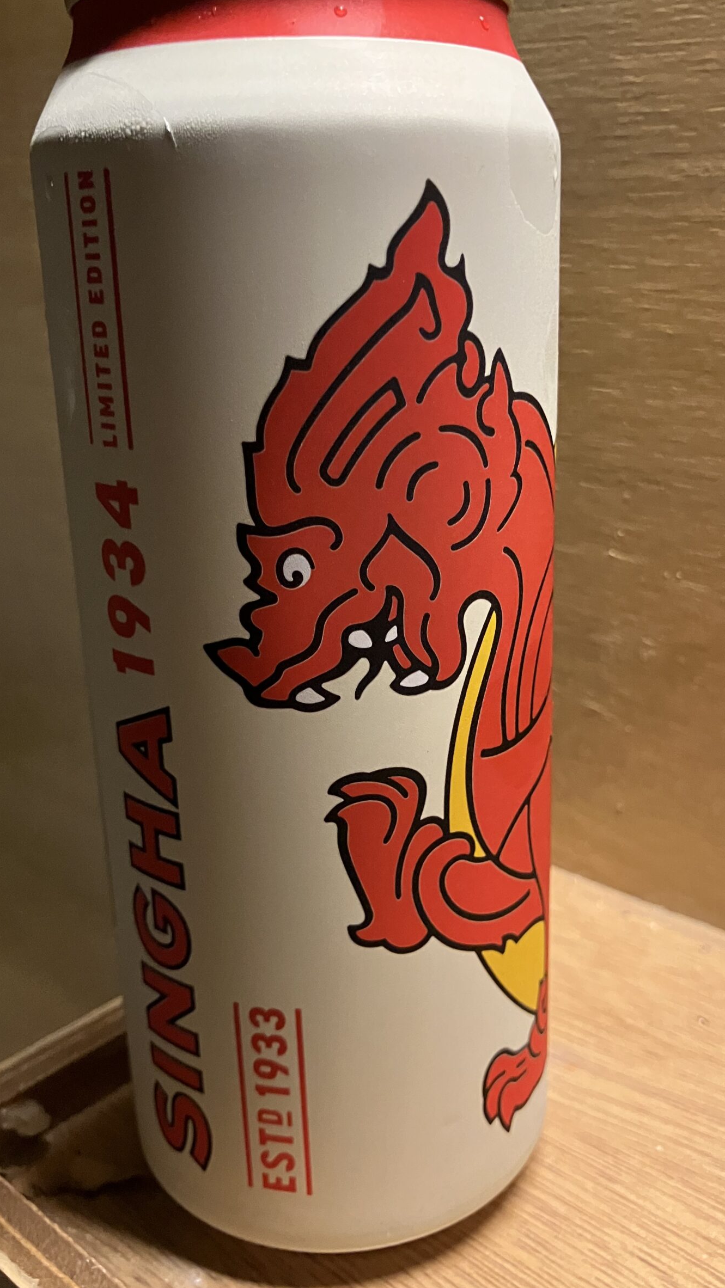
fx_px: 1128
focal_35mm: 33
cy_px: 641
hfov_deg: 35.6
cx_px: 407
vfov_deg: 59.5
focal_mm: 3.99
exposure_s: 1/40
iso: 400
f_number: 1.8
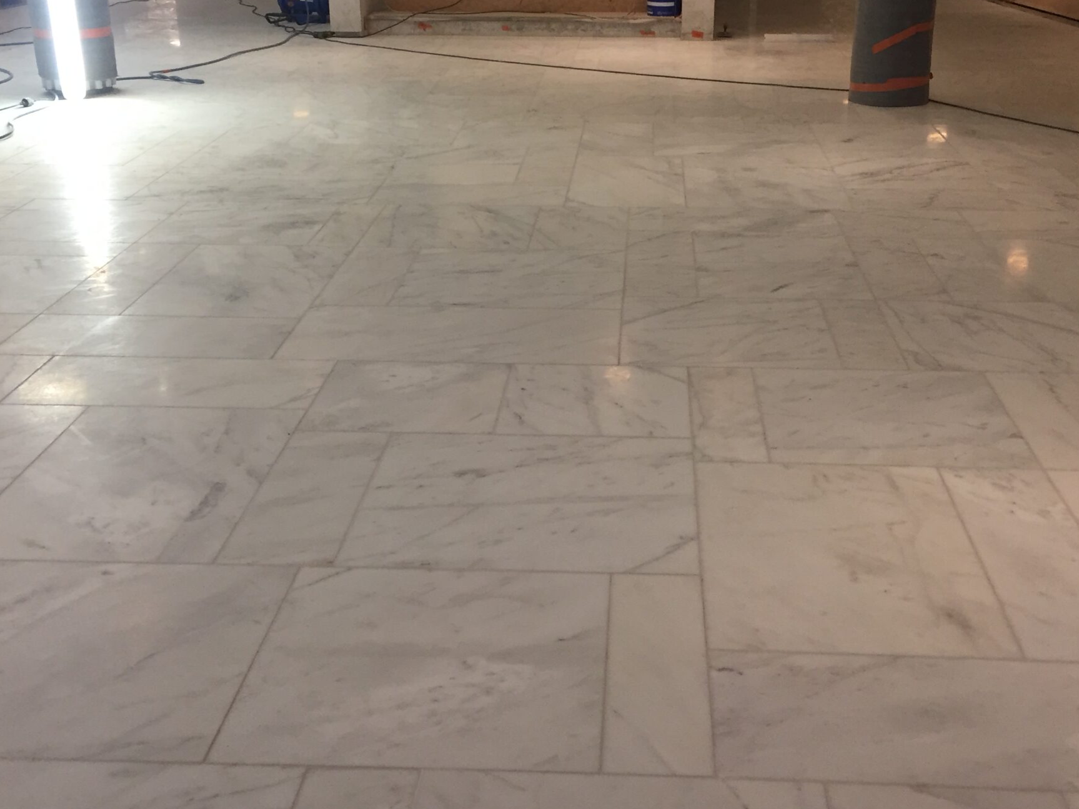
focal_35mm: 43
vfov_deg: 33.6
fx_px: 1340
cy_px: 366
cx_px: 577
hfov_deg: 43.8
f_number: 2.2
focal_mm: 4.15
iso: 160
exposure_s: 1/33
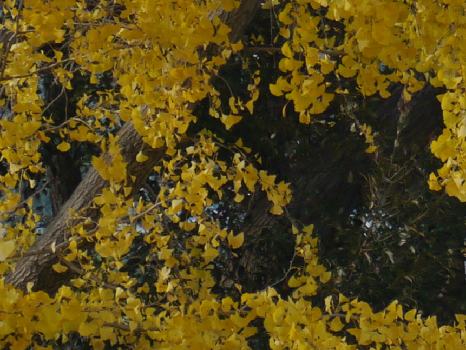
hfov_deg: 4.3
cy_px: -398
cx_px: 1064
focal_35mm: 448
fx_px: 6035
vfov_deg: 3.3
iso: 160
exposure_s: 1/125
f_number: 5.6
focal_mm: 42
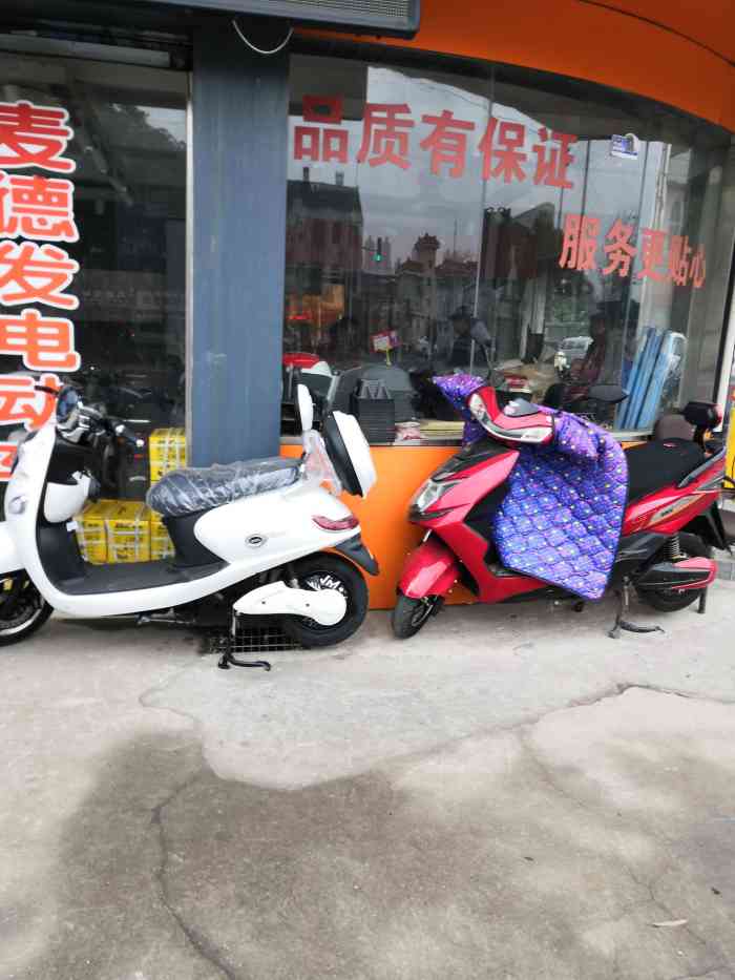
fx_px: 764
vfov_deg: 65.3
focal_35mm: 27
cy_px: 490
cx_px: 368
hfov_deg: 51.4
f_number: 1.8
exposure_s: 1/101
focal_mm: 3.95
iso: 50
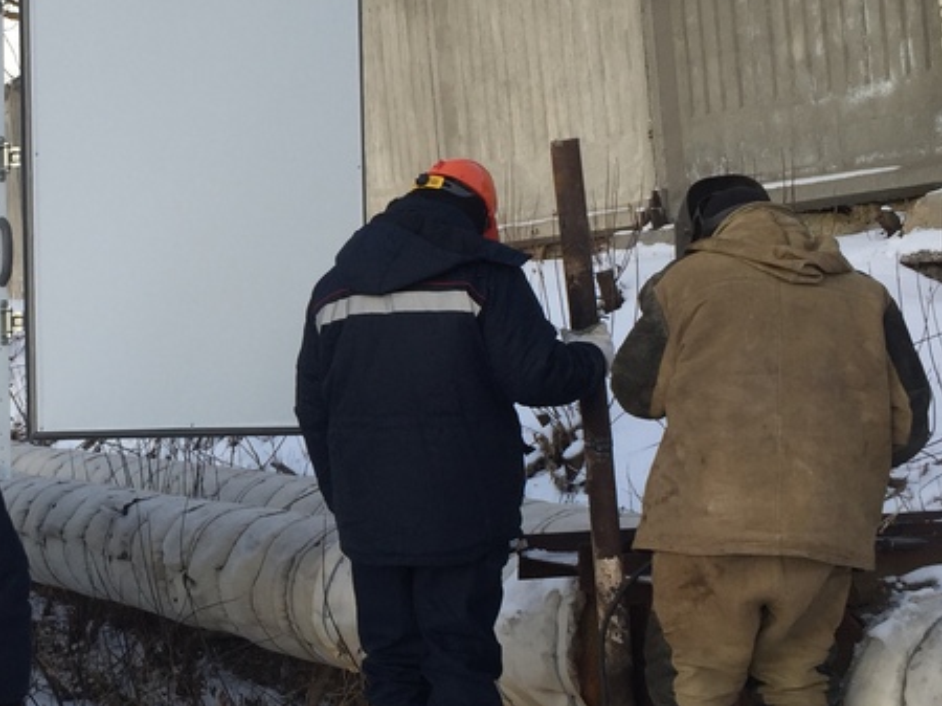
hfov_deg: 28.5
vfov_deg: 22.2
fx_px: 1795
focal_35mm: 66
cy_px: 369
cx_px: 142
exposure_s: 1/100
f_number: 2.2
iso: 32
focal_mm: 4.15
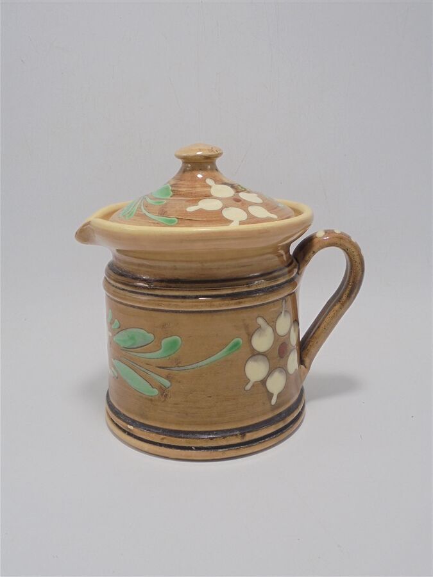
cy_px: 288
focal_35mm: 34
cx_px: 216
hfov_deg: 41.8
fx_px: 567
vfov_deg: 54.0
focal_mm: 6.1
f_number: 4
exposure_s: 1/80
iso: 100
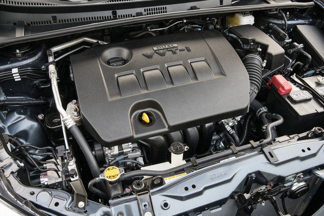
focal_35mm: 31
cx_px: 162
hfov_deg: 60.3
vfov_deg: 42.3
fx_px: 279
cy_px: 108
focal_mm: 31
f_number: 13
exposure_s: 1/1.25
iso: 125
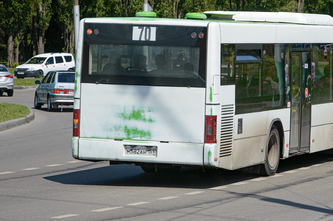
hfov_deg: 12.9
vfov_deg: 8.6
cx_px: 217
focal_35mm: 160
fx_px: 1475
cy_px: 70
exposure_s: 1/1000
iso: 100
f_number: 5.6
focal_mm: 75
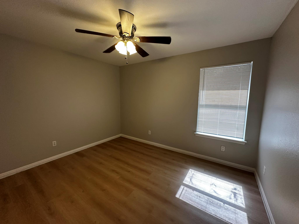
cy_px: 112
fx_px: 121
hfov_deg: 102.1
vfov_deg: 85.7
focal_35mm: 14
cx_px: 150
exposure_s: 1/120
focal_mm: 2.22
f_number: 2.2
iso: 250
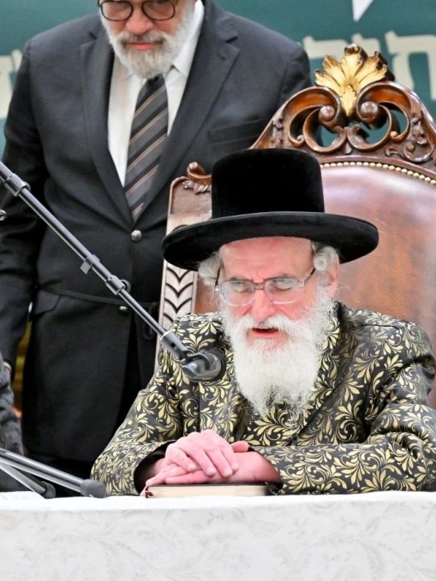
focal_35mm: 261
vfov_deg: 7.6
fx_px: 4385
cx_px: 308
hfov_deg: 5.7
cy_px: 291
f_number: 4
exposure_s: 1/400
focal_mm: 120
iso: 1250
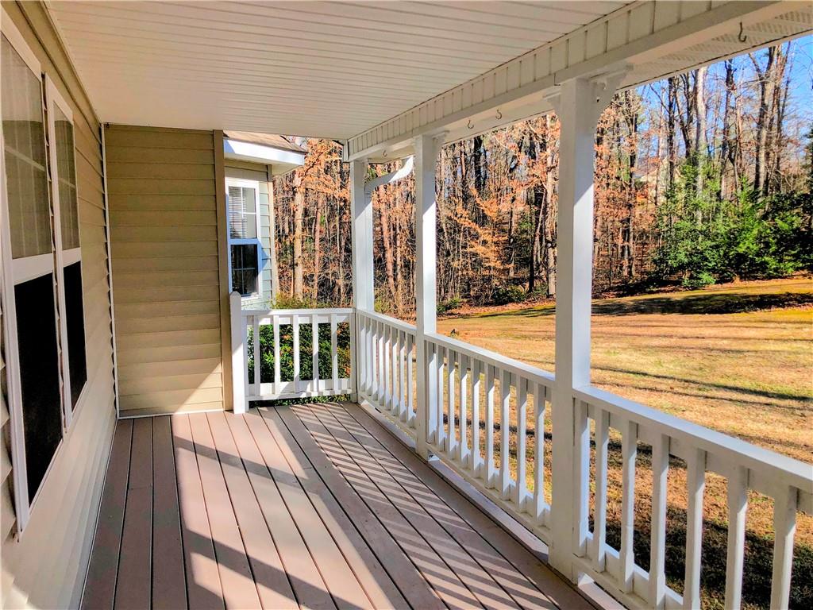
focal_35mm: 28
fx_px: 658
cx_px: 406
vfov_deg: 49.7
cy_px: 305
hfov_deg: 63.4
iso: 20
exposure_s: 1/1185
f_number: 1.8
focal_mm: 3.99
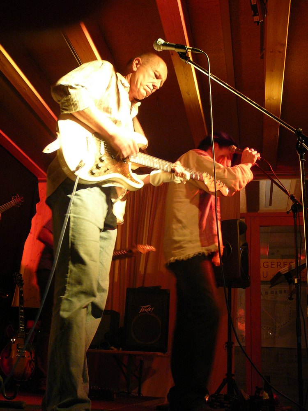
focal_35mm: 38
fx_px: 451
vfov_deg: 49.0
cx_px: 154
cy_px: 206
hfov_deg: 37.7
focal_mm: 5.6
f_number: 3
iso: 200
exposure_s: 1/8
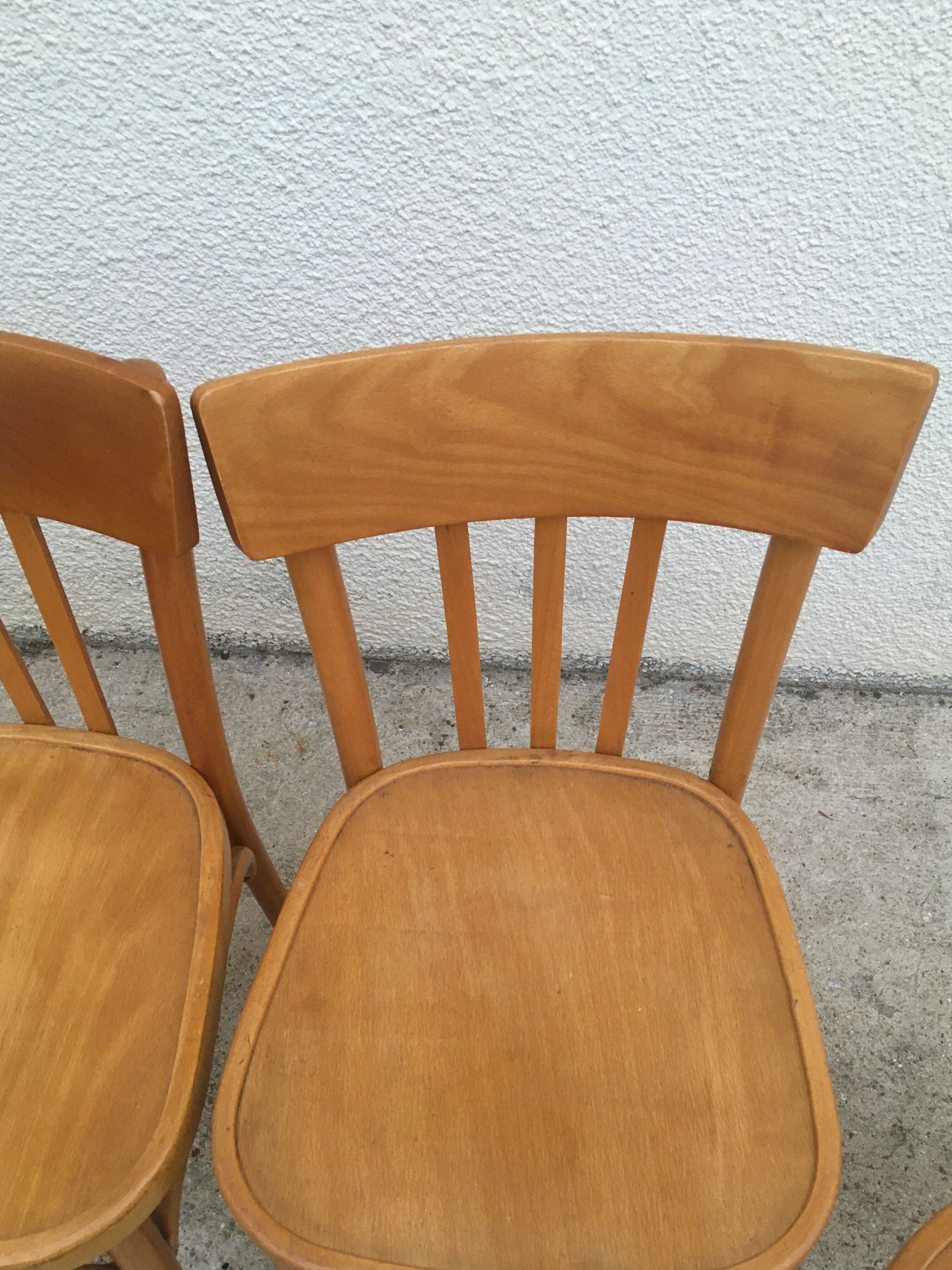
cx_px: 507
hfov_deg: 42.9
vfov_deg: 55.2
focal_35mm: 33
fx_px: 1210
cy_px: 720
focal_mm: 4.15
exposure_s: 1/33
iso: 125
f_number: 2.2
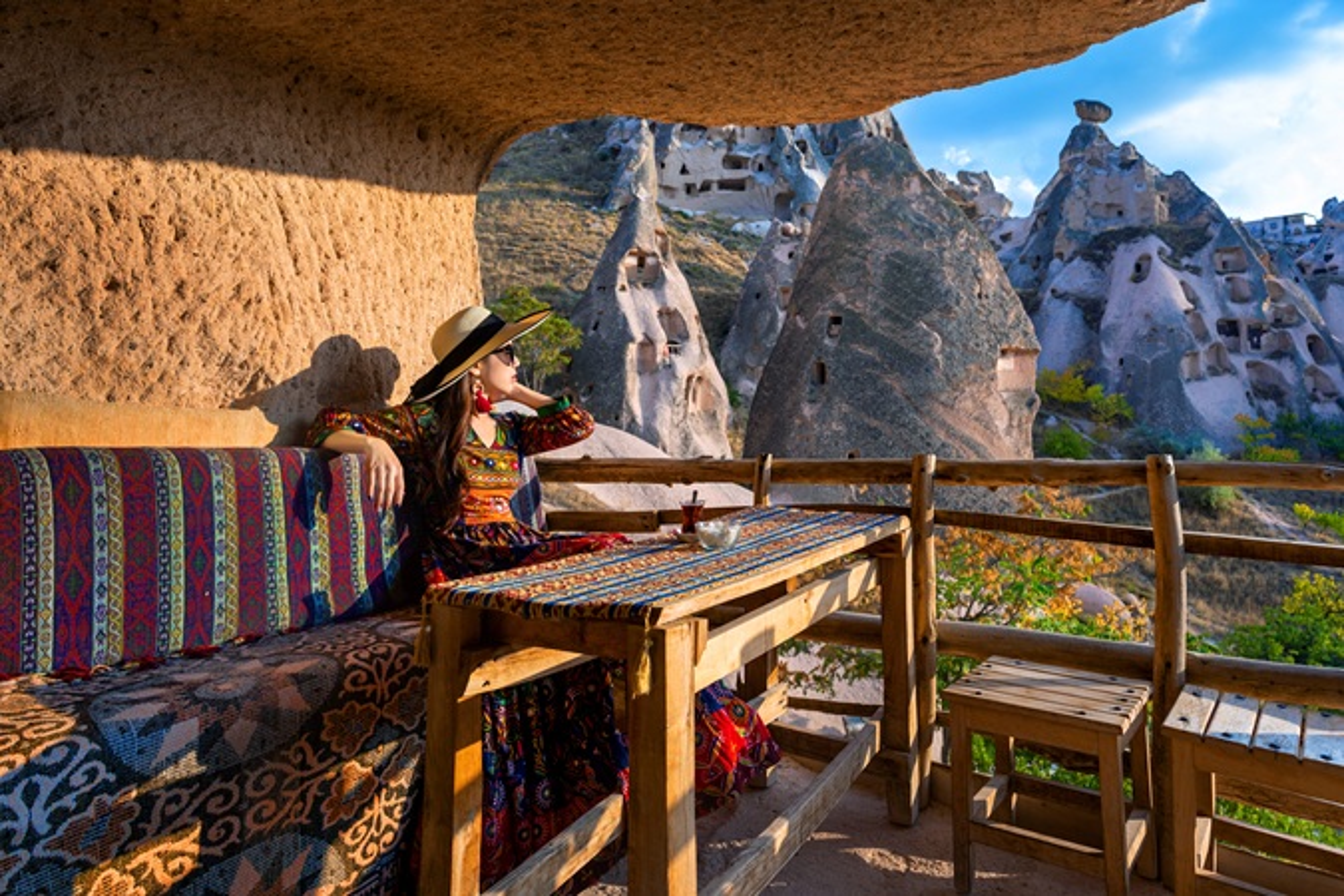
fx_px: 784
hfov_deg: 81.2
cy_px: 448
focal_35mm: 21
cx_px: 672
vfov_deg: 59.5
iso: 100
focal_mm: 21
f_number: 5
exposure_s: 1/400
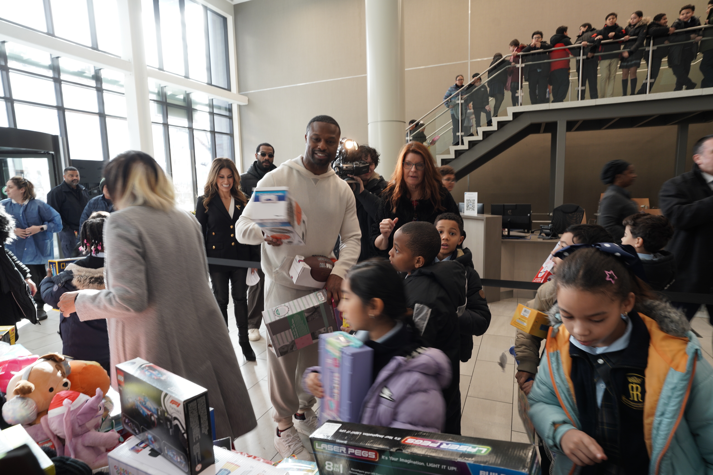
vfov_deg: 61.9
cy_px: 238
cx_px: 356
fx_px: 396
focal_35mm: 20
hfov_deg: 84.0
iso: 320
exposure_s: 1/30
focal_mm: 20
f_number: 6.3
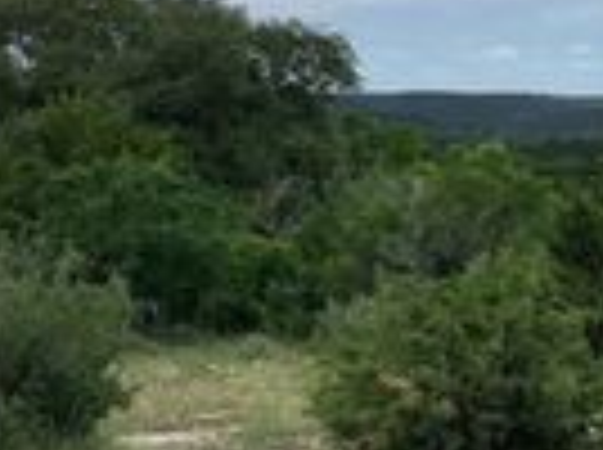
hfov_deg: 18.8
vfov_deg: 14.6
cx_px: 695
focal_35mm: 100
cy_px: 43
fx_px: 1739
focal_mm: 3.3
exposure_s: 1/2398
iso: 25
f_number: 2.4
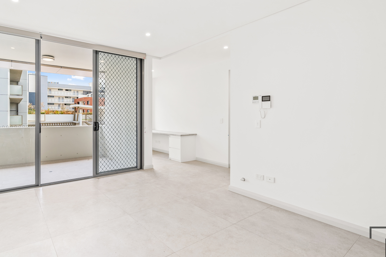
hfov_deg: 85.8
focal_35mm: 19
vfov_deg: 64.4
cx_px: 153
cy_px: 114
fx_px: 204
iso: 400
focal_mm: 12
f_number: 9
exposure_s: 1/20
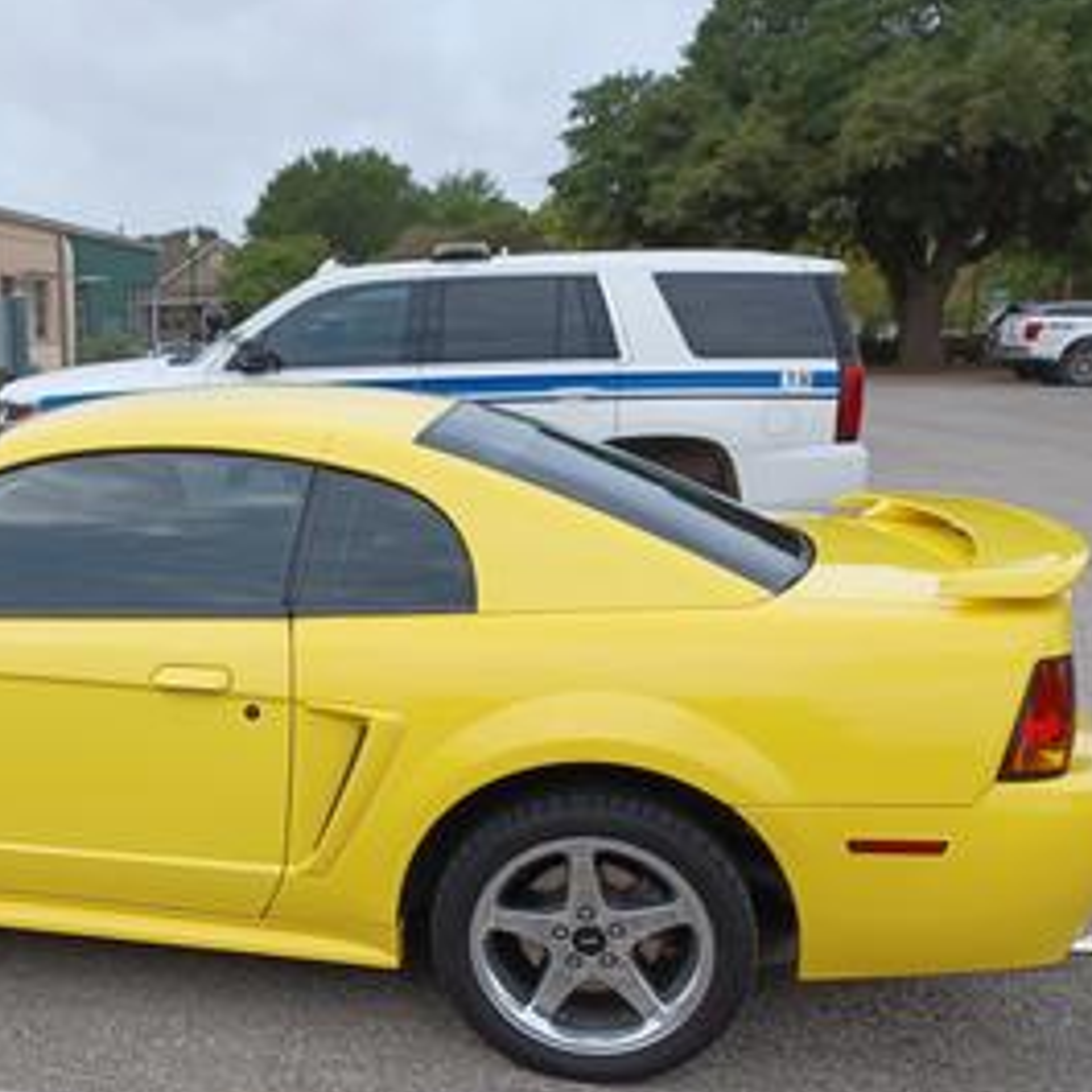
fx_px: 1499
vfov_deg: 39.4
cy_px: 750
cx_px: 132
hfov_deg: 37.7
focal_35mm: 42
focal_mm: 4.6
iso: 40
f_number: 1.8
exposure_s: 1/100
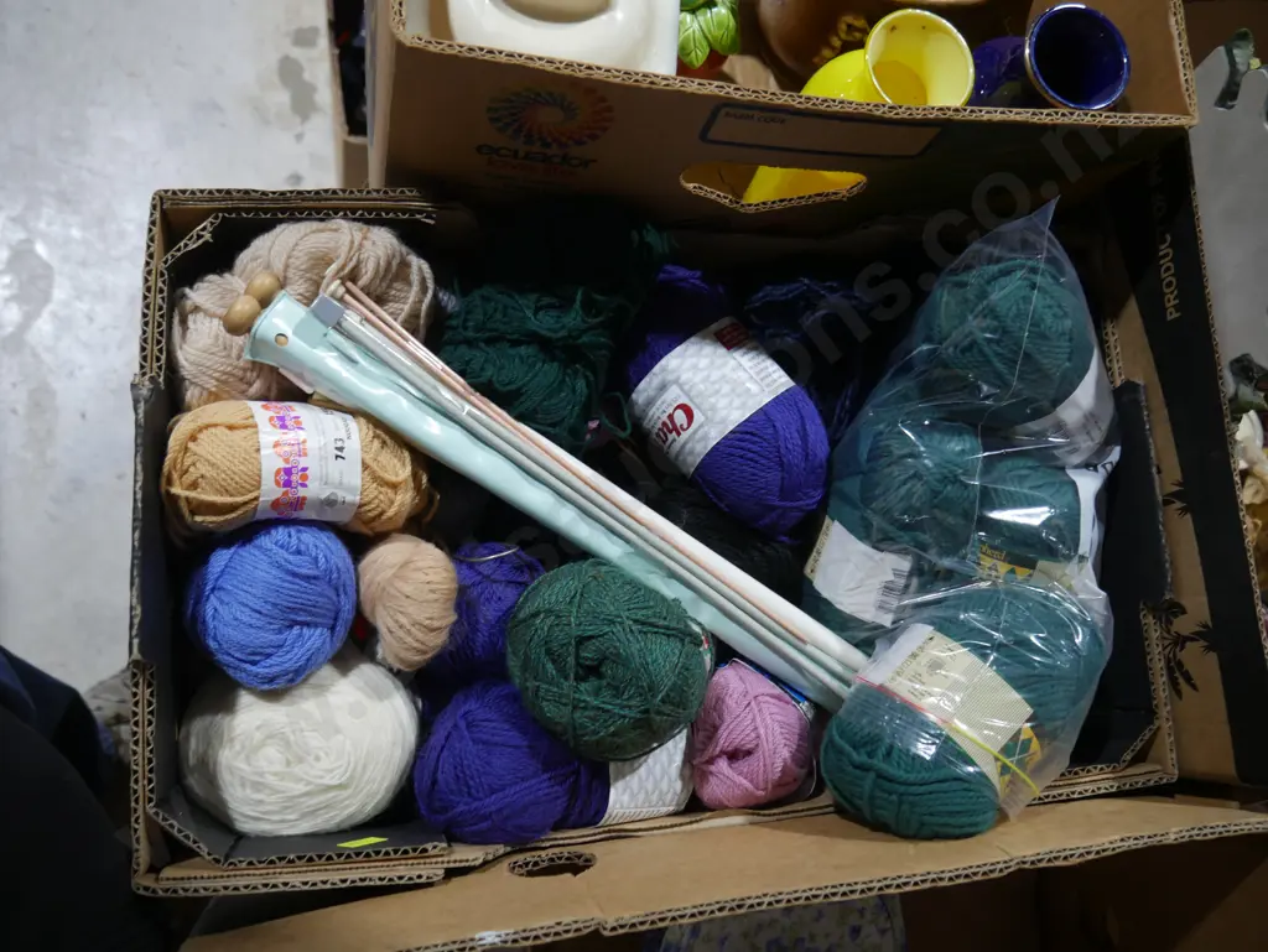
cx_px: 634
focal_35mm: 28
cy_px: 476
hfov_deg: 63.4
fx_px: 1026
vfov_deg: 49.8
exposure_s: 1/60
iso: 400
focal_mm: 14
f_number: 3.5
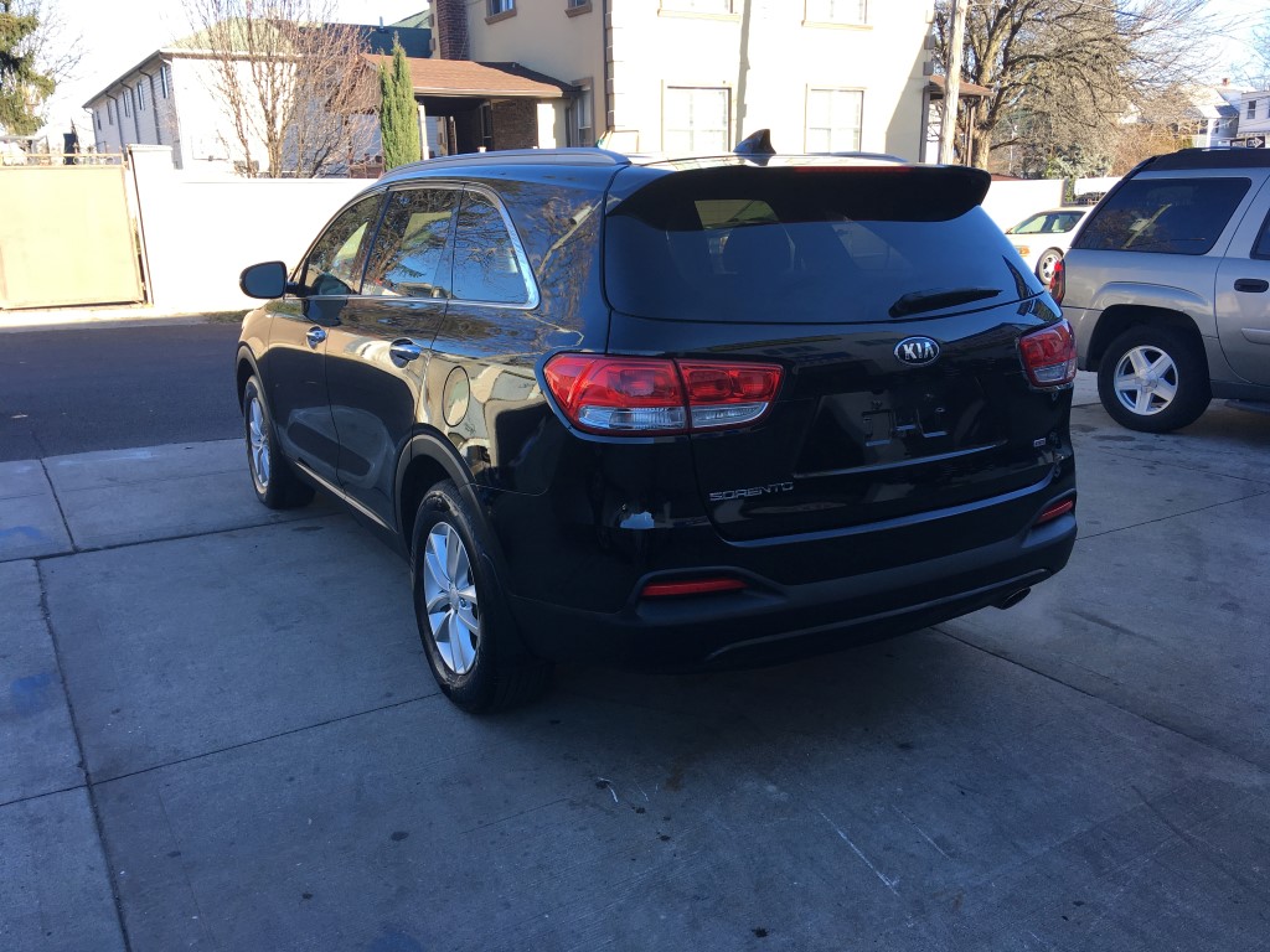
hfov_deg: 61.7
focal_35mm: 29
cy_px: 476
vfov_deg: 48.2
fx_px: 1064
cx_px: 635
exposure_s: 1/255
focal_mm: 4.15
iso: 25
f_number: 2.2
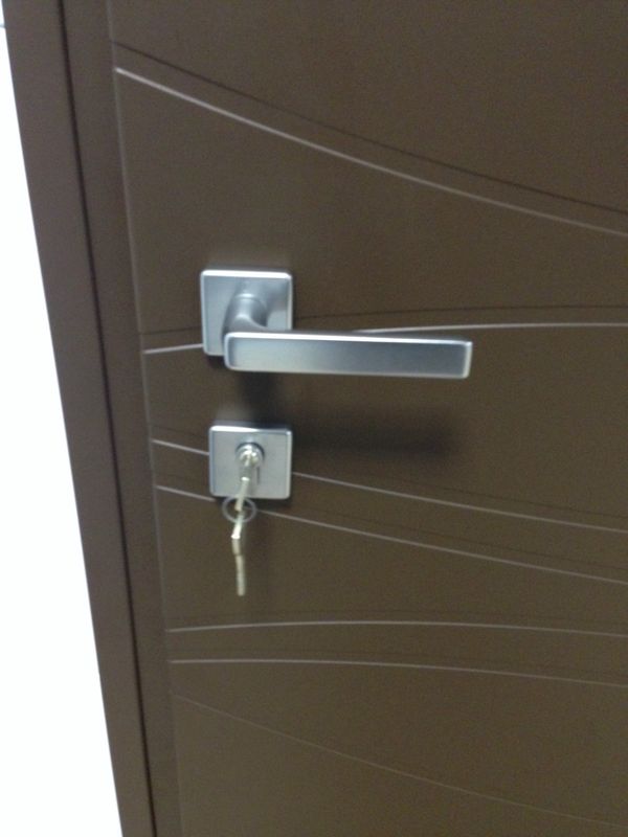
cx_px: 314
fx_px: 798
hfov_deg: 42.9
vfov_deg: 55.4
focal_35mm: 33
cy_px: 418
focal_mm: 4.12
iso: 400
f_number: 2.4
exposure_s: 1/20
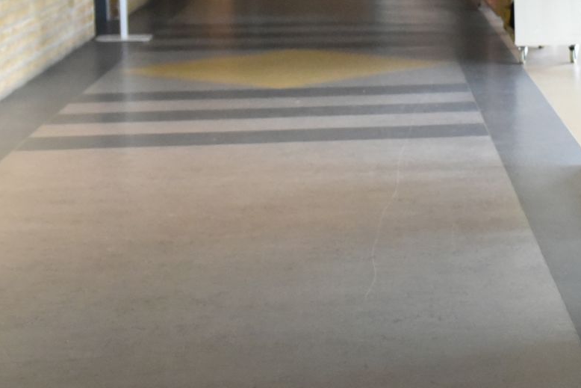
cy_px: 74
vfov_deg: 12.7
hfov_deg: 17.6
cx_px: 802
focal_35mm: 107
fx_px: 1727
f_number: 3.5
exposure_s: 1/400
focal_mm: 32
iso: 6400
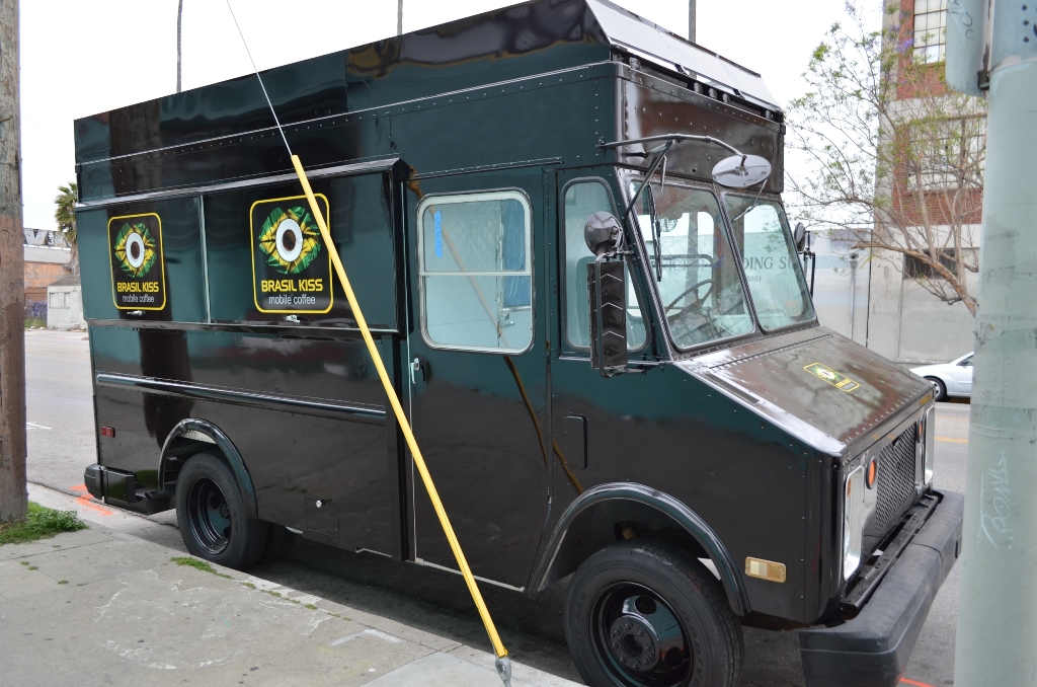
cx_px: 518
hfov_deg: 67.5
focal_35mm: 27
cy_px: 344
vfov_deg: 47.7
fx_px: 776
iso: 100
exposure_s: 1/50
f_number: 3.5
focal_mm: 18
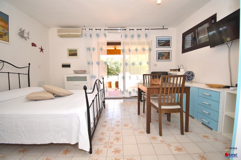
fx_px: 100
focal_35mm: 15
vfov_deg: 77.3
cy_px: 80
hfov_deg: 100.4
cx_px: 120
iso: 100
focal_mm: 10
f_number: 4.5
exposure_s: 1/50
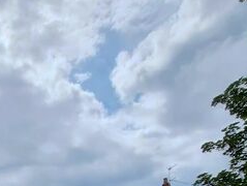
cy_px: 268
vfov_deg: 27.8
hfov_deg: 43.0
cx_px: 7
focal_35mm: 38
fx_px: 272
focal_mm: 2.2
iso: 50
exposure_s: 1/2288
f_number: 2.2
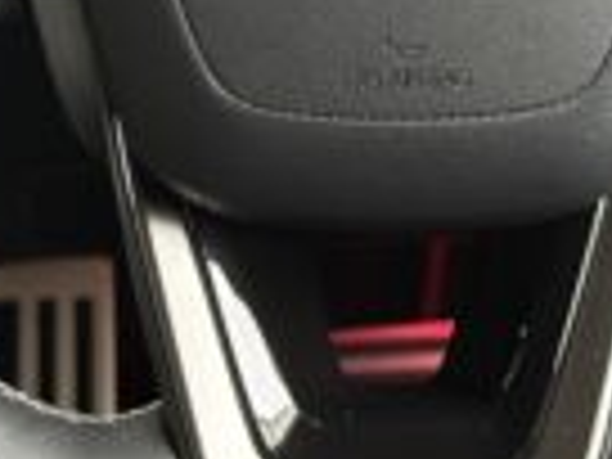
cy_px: -146
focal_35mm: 132
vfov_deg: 11.0
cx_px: 488
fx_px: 2334
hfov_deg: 14.9
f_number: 1.78
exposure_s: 1/40
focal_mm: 6.76
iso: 250
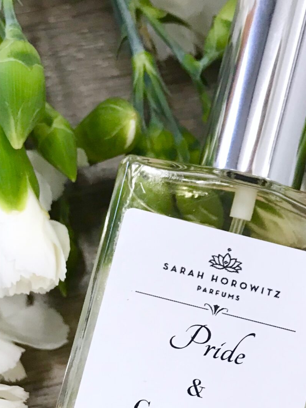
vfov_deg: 28.5
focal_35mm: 67
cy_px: 316
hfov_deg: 21.9
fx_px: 790
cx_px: 184
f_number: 1.8
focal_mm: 3.99
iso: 40
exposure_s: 1/30
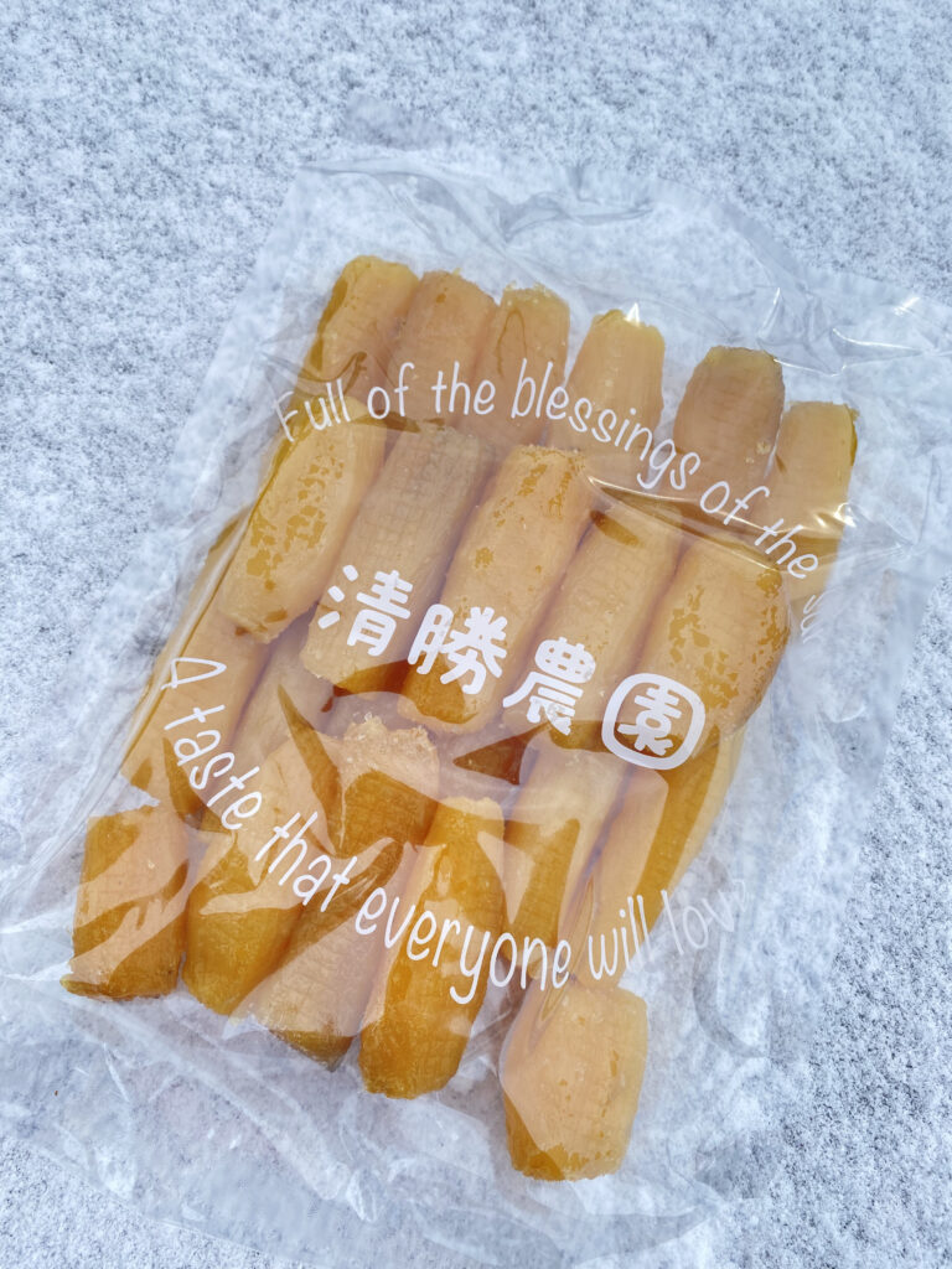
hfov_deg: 53.1
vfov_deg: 67.3
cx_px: 476
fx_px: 953
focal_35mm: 26
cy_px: 634
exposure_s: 1/465
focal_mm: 4.25
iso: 32
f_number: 1.8
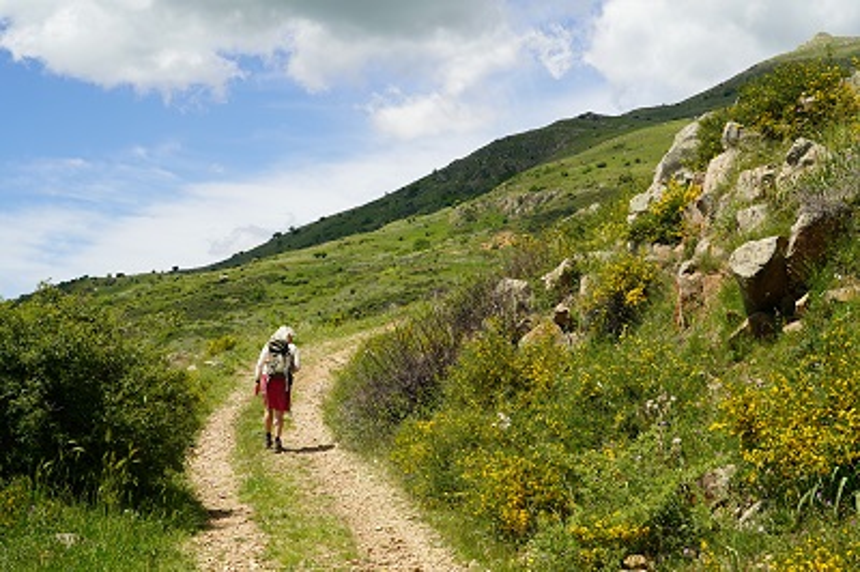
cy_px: 286
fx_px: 1193
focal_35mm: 50
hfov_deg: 39.6
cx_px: 430
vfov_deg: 26.9
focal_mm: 50
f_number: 8
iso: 100
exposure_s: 1/125
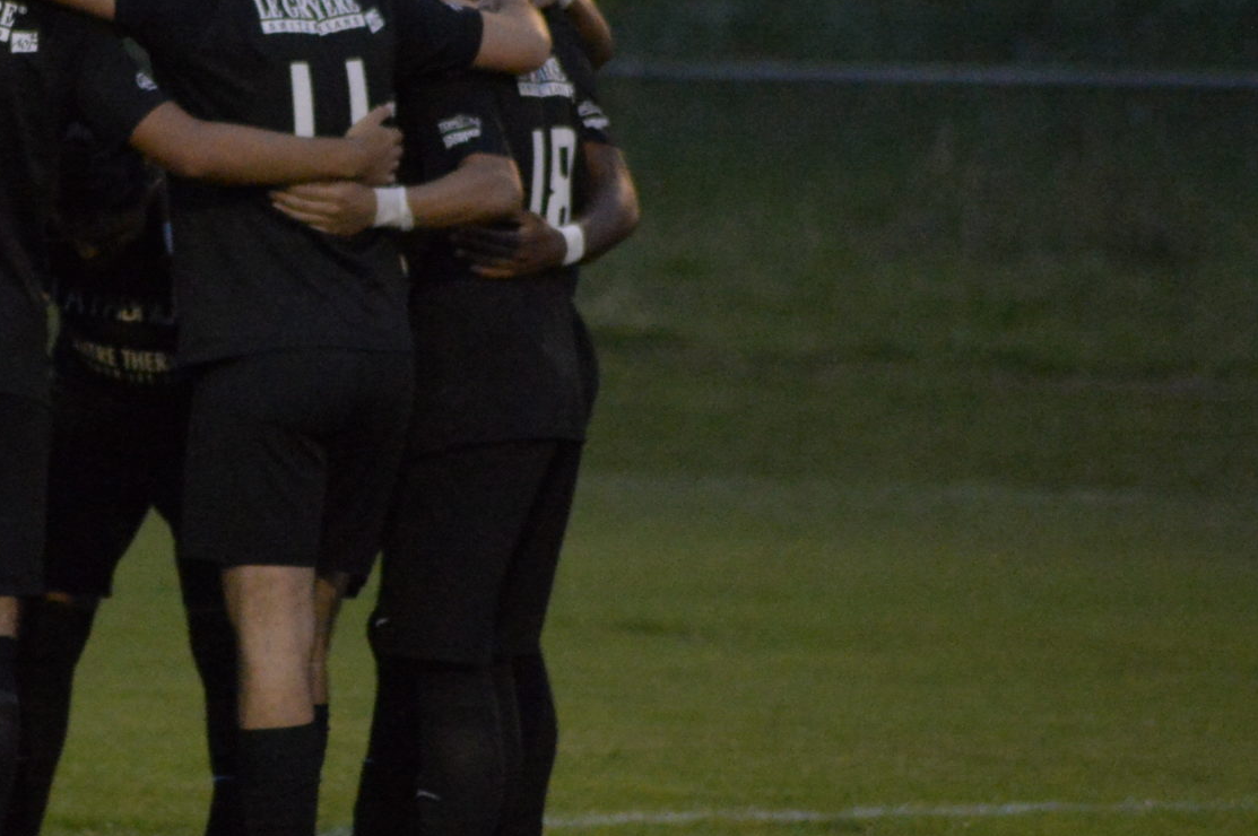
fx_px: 20878
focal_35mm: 598
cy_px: 362
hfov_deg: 3.4
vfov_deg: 2.3
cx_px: 193
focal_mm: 260
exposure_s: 1/800
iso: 12800
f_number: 5
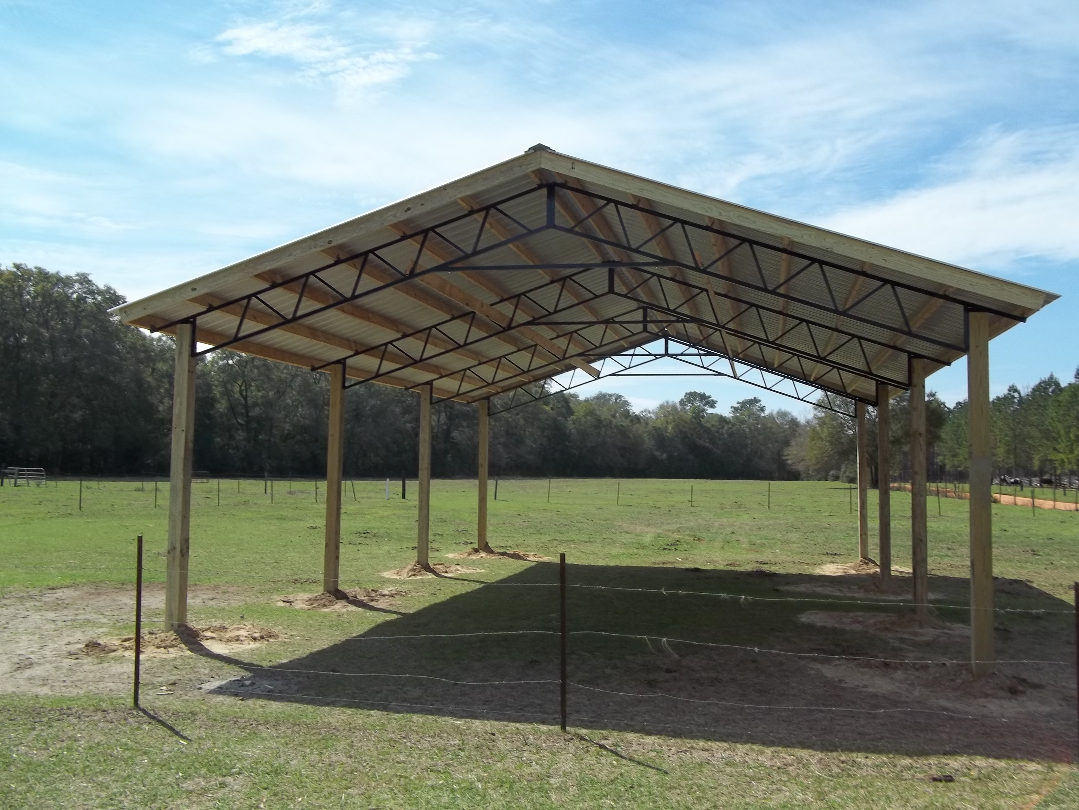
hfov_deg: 56.8
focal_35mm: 32
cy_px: 405
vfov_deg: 44.2
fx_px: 997
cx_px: 540
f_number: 8.8
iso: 64
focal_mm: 5.7
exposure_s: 1/160
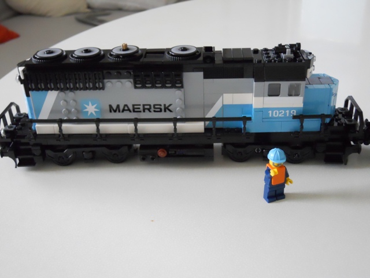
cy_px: 139
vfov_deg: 35.1
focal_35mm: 41
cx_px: 185
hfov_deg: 45.8
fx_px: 438
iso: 800
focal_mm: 7.3
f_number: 3.2
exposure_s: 1/125
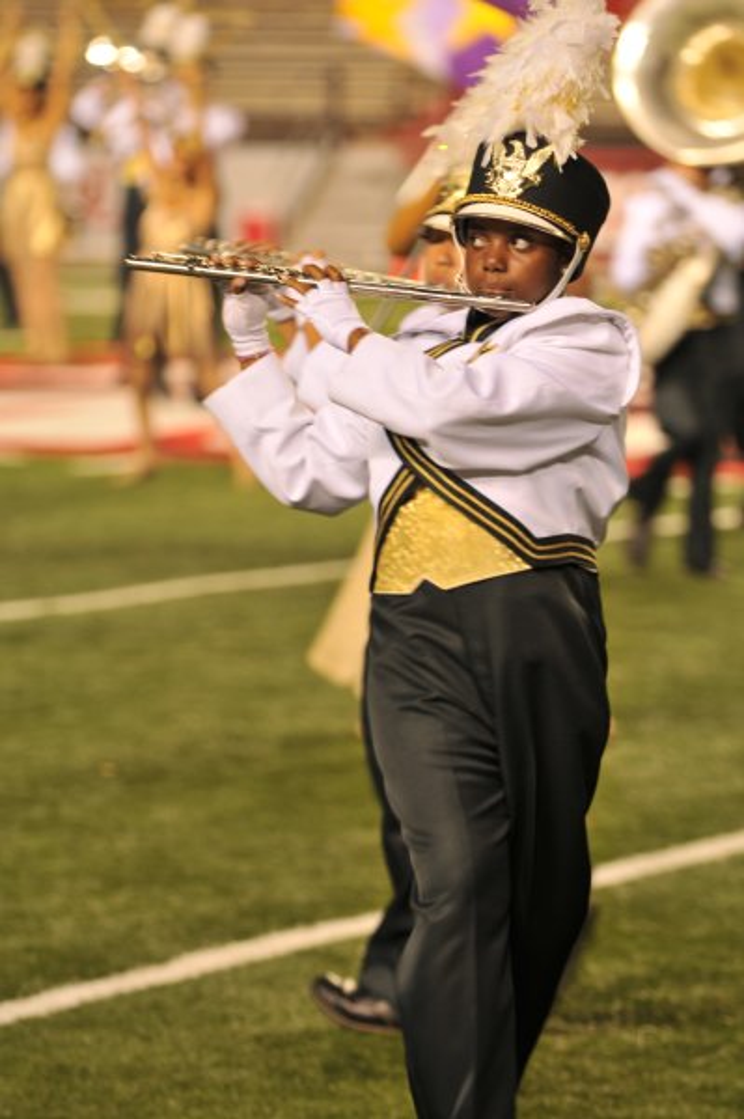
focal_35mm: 202
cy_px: 560
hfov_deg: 6.8
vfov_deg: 10.2
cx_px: 372
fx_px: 6288
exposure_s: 1/60
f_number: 2.8
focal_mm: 135
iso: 220
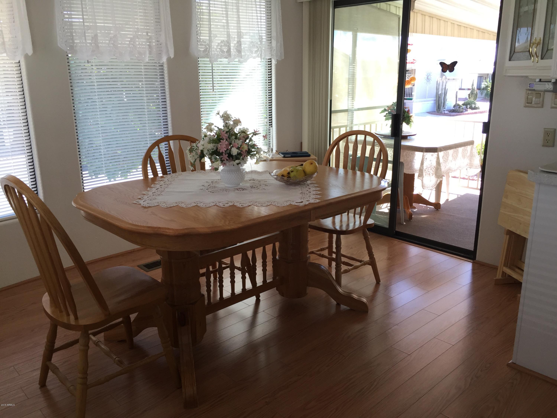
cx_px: 278
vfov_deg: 48.2
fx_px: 467
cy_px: 209
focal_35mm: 29
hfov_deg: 61.7
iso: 40
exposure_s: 1/120
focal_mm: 4.15
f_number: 2.2
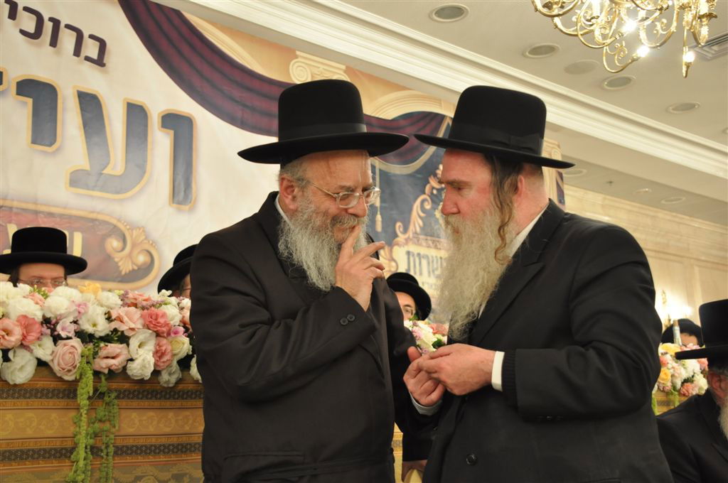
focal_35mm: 45
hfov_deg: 43.7
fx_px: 909
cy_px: 242
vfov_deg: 29.8
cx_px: 364
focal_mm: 30
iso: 800
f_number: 4.2
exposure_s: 1/40
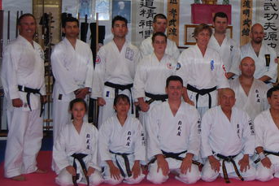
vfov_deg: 16.2
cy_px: 57
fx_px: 651
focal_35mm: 84
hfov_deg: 23.8
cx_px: 229
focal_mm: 30
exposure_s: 1/60
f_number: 4.2
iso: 200
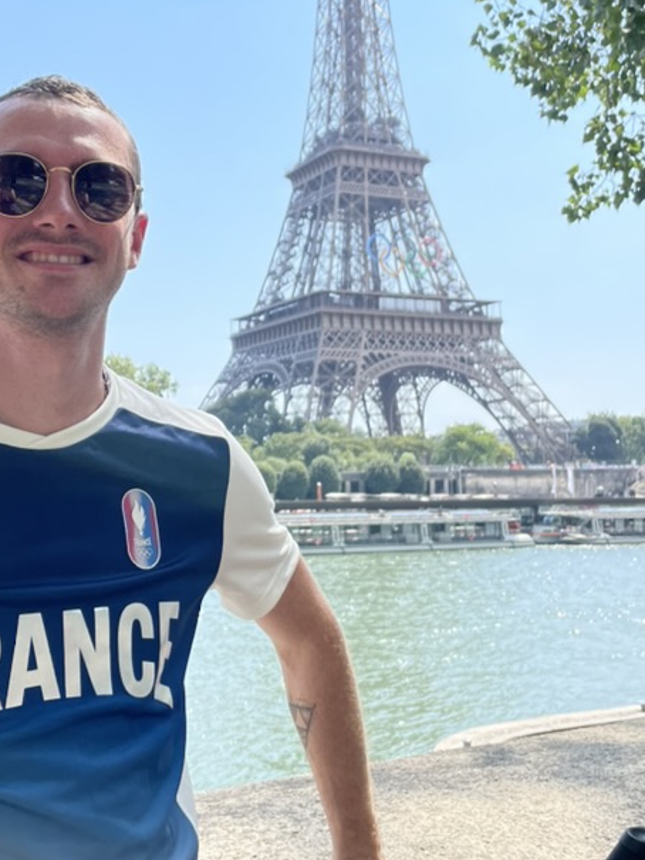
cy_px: 368
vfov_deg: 42.8
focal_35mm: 44
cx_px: 209
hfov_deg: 32.6
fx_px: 1093
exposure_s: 1/3401
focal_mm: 4.2
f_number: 1.6
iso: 32
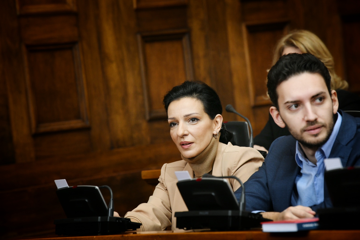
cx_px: 180
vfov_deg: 7.4
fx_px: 1850
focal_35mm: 185
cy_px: 120
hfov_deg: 11.1
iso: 2000
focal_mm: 185
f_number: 5
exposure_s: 1/160
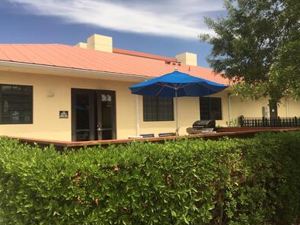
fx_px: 260
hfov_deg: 60.0
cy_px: 113
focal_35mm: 30
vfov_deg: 46.8
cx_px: 152
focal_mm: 4.15
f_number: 2.2
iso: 32
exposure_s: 1/1799
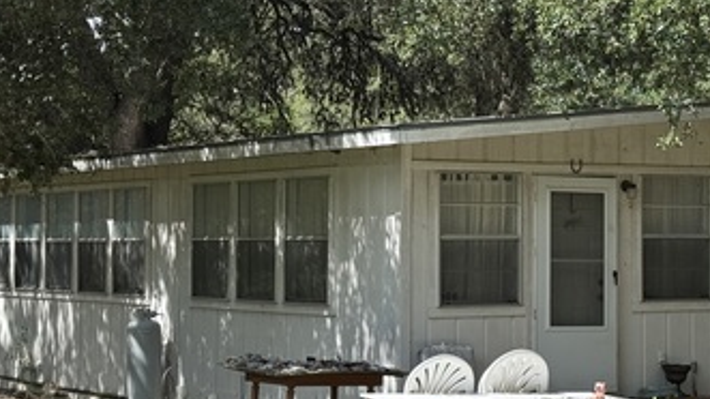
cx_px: 440
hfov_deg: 21.1
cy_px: 253
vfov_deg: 12.0
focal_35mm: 101
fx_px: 1901
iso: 64
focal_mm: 6.76
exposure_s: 1/1681
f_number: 1.78
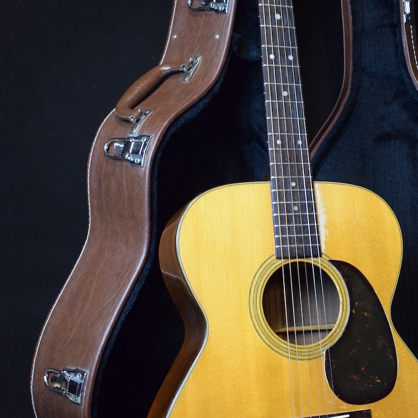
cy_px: 226
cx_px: 270
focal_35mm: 57
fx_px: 779
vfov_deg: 30.0
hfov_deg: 29.9
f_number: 3.8
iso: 2500
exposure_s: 1/60
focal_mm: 22
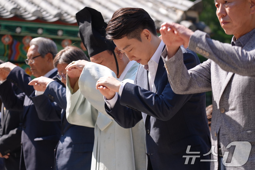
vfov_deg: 13.1
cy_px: 85
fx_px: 744
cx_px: 128
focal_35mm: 105
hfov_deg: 19.4
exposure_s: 1/250
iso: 80
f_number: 4.5
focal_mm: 105
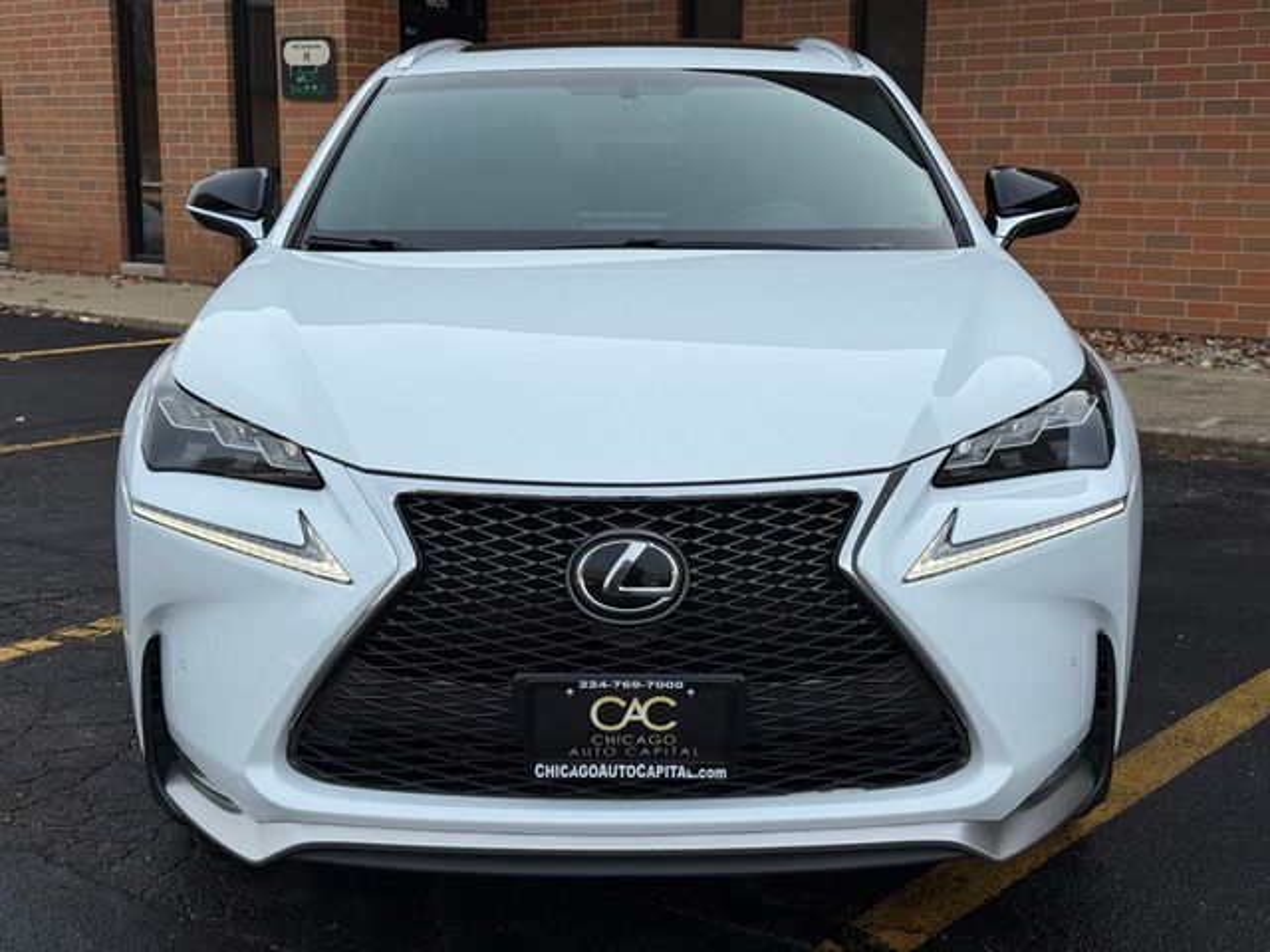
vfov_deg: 30.3
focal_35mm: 48
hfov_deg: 39.7
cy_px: 476
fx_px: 1761
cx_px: 635
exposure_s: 1/3704
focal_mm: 6.76
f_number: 1.78
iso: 64
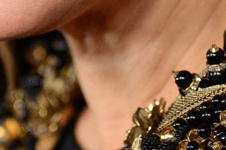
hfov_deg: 1.4
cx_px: 9
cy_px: -154
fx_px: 9452
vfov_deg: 0.9
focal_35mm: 1508
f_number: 2.8
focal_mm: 300
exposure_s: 1/1250
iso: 3200
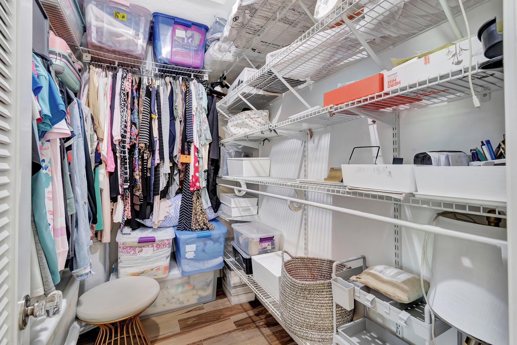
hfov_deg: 100.4
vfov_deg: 77.3
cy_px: 172
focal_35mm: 15
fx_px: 215
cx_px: 258
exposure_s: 1/5
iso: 1000
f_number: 8
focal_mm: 10
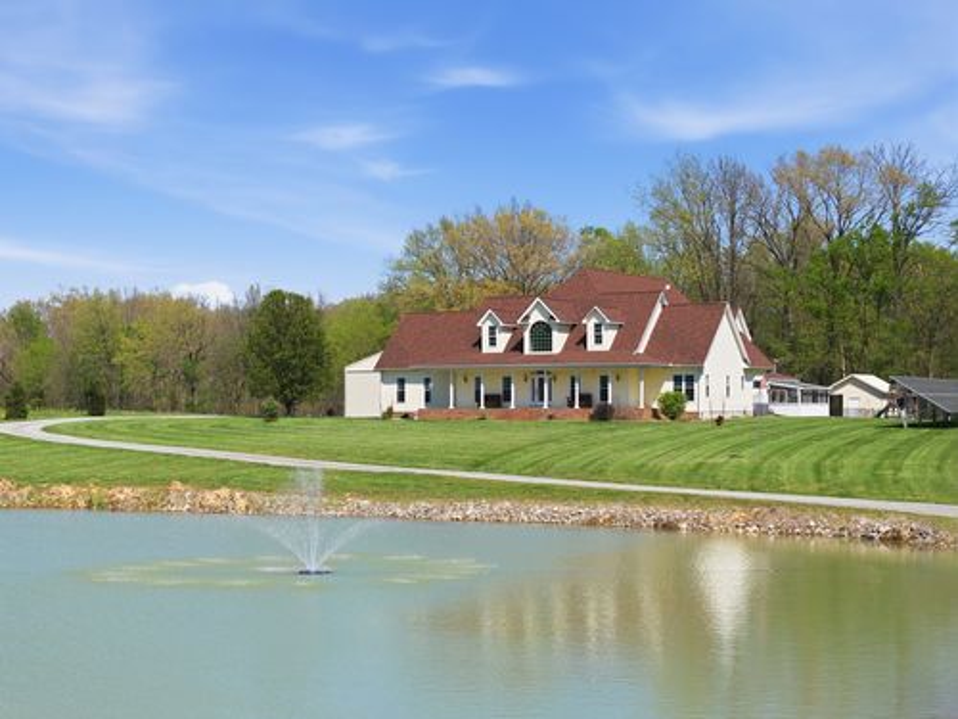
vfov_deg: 21.0
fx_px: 1937
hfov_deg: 27.8
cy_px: 360
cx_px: 479
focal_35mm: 70
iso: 100
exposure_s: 1/1250
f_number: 2.8
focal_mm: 19.4
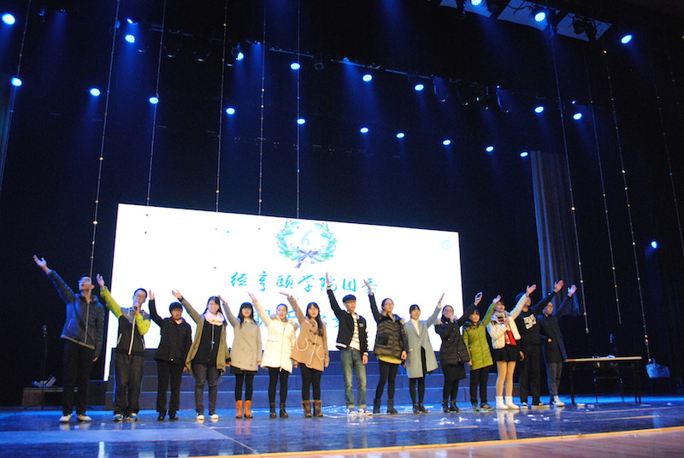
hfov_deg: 61.9
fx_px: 571
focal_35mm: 30
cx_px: 342
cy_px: 229
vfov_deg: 43.7
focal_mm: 20
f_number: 5.6
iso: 1600
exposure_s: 1/125
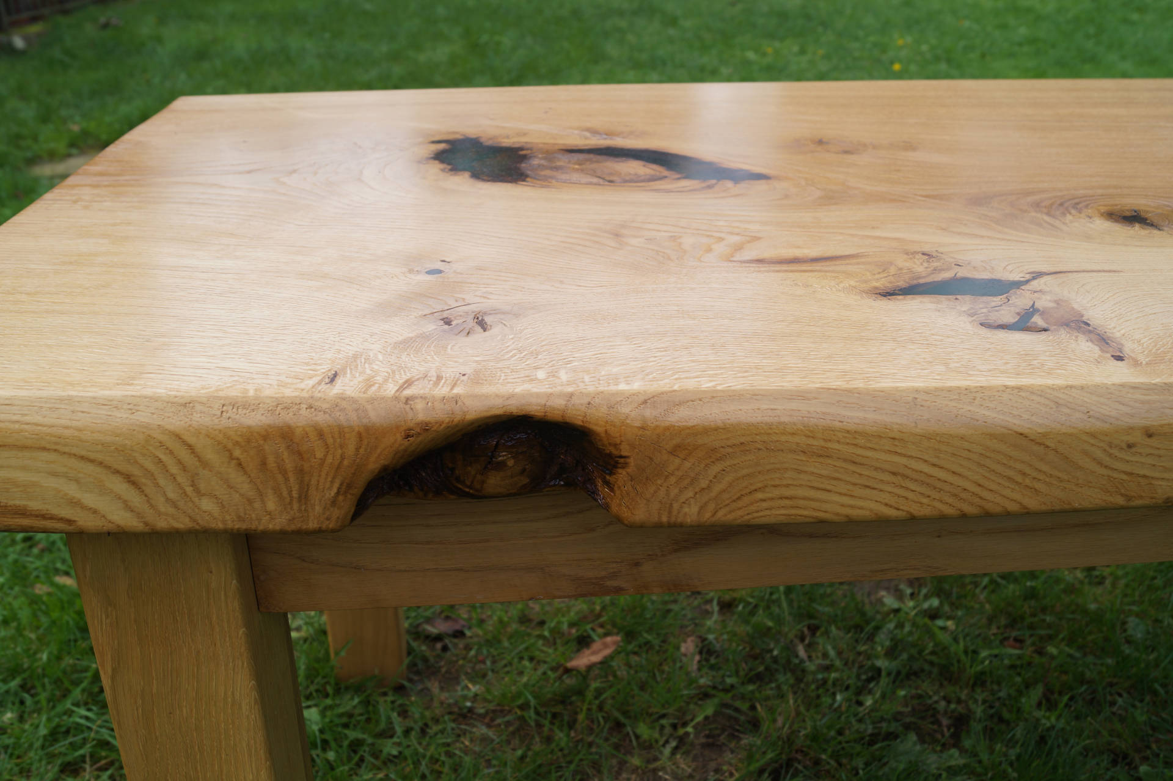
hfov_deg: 57.2
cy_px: 390
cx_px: 586
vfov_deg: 39.9
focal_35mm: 33
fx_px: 1075
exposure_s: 1/160
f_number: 6.3
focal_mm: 22
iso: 100
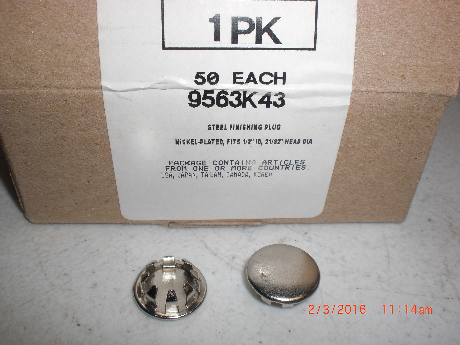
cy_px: 172
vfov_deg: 37.7
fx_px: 505
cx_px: 230
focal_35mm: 38
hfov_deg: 49.0
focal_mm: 6.3
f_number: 5.6
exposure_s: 1/60
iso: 64
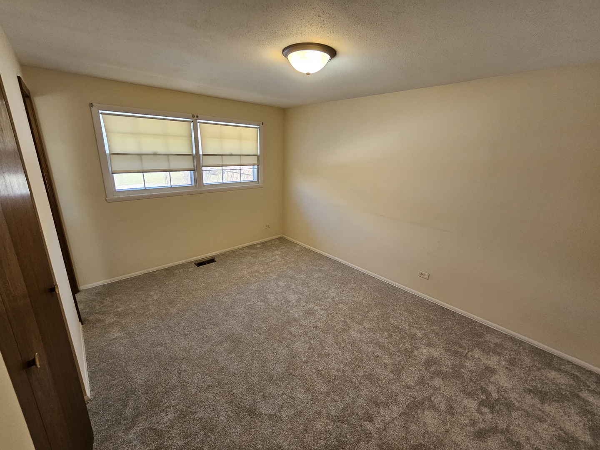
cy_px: 225
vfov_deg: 89.9
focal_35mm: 13
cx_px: 300
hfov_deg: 106.2
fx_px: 225
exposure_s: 1/60
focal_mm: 2.2
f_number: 2.2
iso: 160
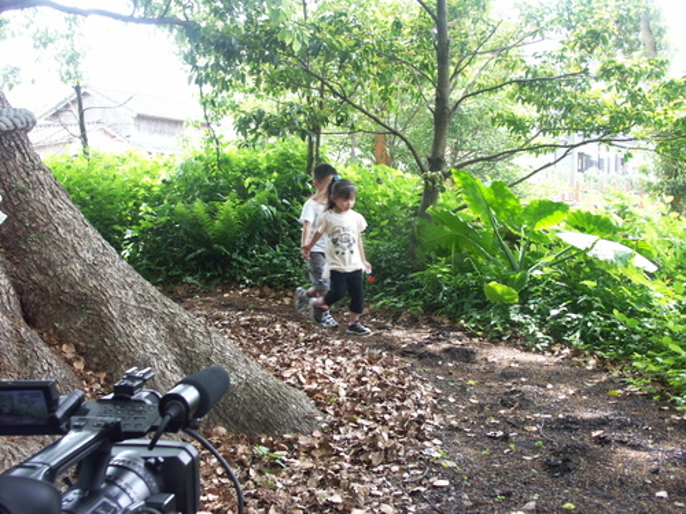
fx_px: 832
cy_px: 257
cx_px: 343
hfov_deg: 44.8
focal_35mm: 42
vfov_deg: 34.3
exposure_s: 1/60
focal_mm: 10.8
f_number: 3.5
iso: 100
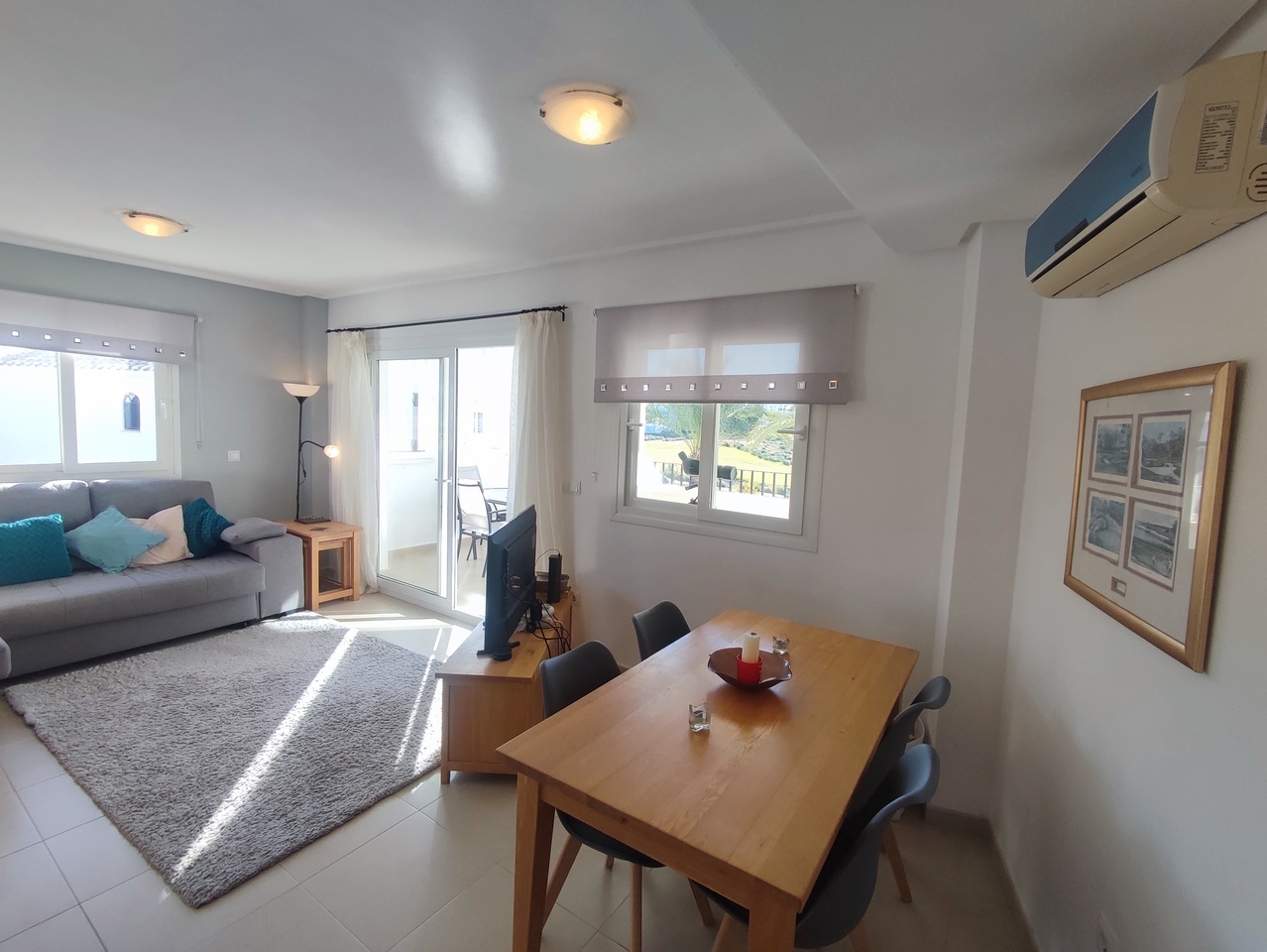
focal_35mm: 16
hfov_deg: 94.5
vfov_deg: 78.2
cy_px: 476
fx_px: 586
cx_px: 634
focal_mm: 1.65
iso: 50
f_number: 2.2
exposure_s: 1/169
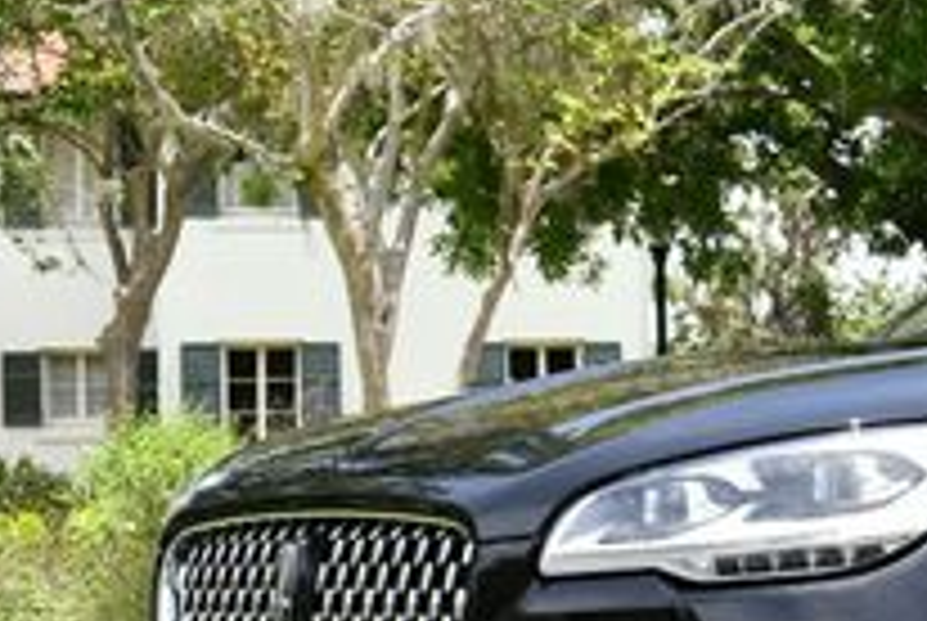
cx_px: 1390
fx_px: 3687
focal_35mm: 143
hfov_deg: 13.5
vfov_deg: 9.6
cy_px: 400
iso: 200
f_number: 8
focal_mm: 23
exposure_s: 1/250
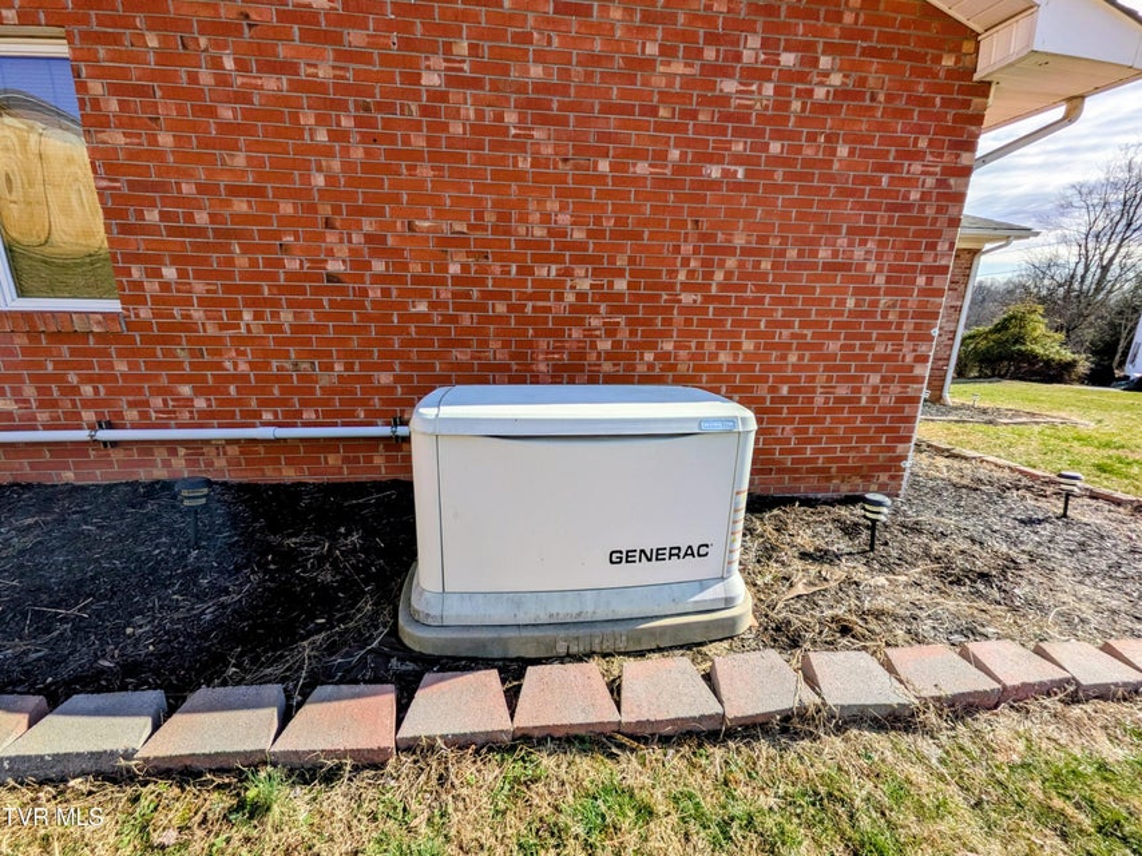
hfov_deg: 102.1
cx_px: 571
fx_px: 462
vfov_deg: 85.6
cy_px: 428
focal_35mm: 14
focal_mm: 1.85
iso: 60
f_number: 2.2
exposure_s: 1/2833
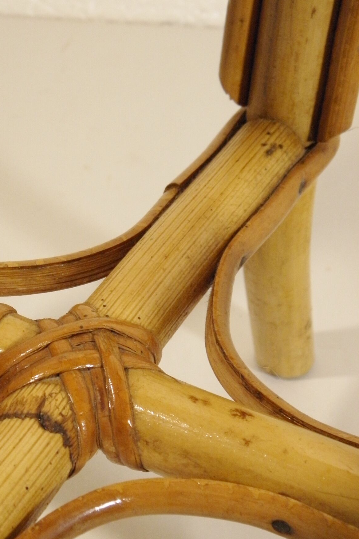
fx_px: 1137
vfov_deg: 26.6
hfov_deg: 17.8
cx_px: 72
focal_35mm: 76
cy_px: 289
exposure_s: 1/20
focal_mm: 9.1
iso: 200
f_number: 4
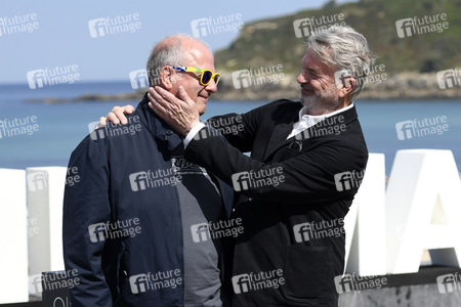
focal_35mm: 70
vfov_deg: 19.5
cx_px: 230
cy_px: 154
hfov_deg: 28.8
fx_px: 896
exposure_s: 1/3200
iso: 200
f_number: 3.5
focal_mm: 70
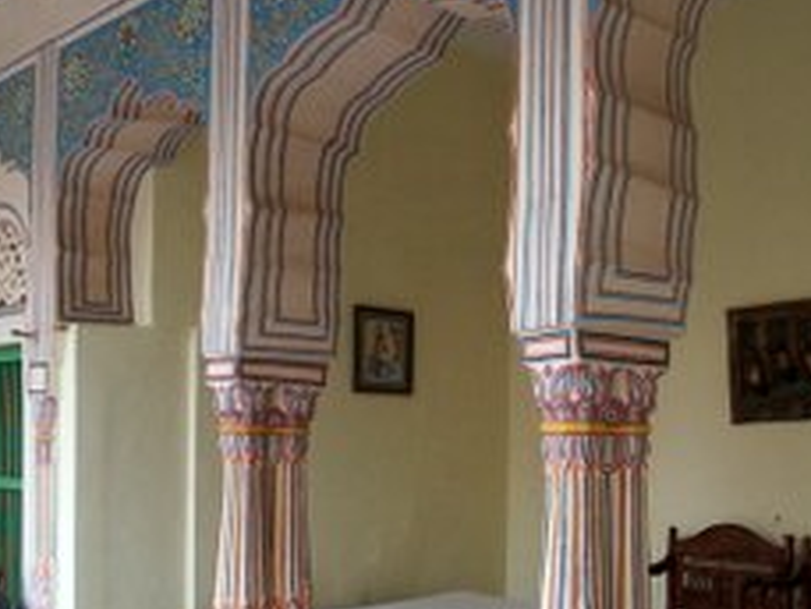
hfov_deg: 42.9
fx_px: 1031
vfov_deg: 32.5
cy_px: 432
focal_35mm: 44
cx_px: 418
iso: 200
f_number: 2.8
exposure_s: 1/40
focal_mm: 6
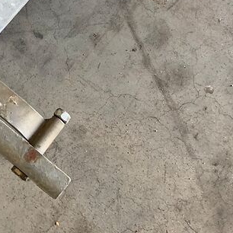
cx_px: 8
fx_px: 457
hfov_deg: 27.2
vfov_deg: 27.8
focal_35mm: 60
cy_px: 35
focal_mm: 4.25
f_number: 1.8
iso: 100
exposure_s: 1/66
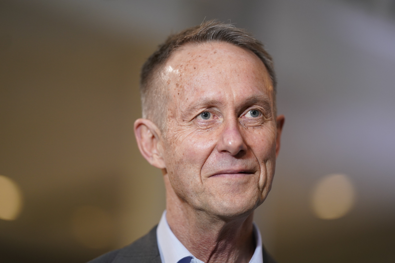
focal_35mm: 135
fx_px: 1481
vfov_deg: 10.2
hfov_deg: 15.2
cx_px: 198
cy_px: 132
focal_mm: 135
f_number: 1.8
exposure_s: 1/500
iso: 1600
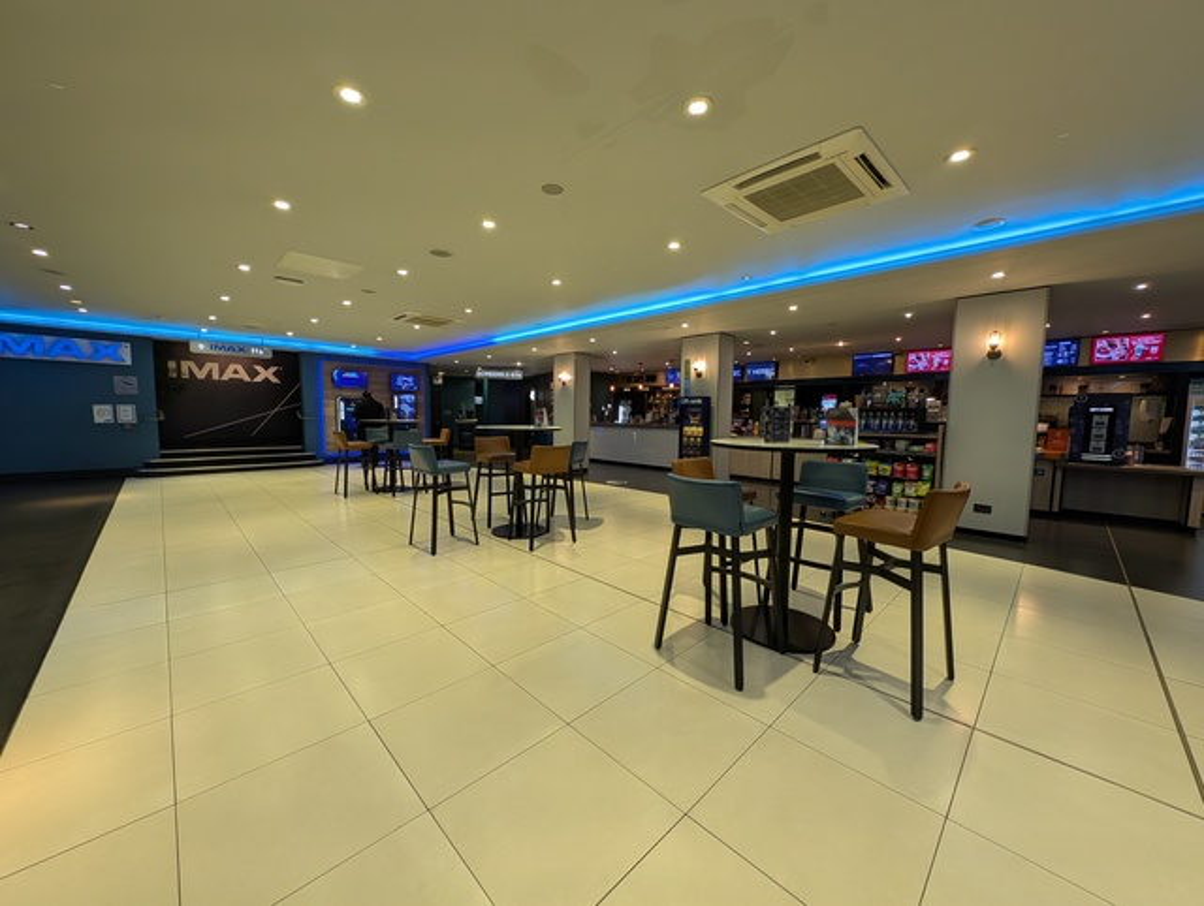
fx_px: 418
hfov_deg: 110.5
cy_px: 453
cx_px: 602
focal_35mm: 12
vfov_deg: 94.6
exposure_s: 1/100
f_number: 1.95
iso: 125
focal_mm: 2.23
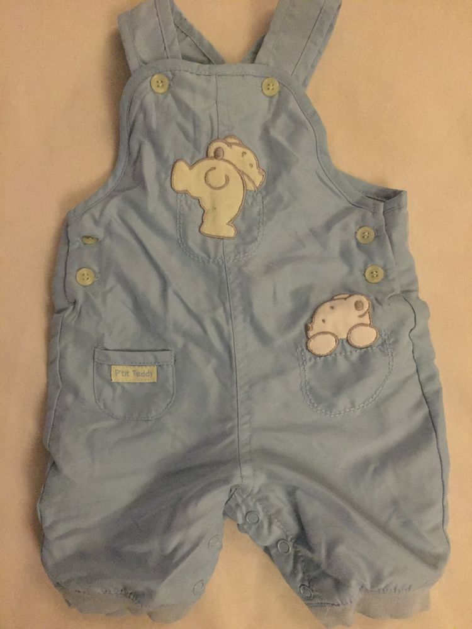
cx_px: 236
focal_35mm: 29
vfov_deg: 61.7
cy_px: 314
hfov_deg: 48.2
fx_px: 527
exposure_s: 1/17
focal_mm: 4.15
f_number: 2.2
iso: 400
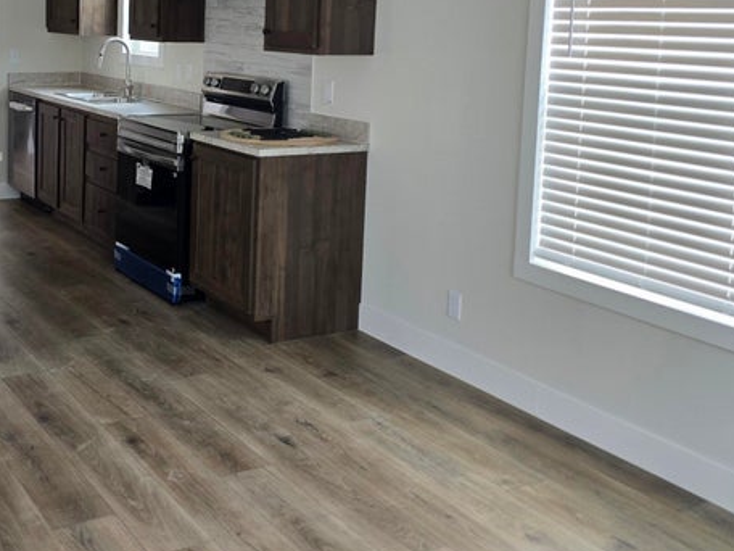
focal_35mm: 43
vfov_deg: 32.7
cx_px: 142
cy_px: 110
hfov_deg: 41.9
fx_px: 912
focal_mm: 6.3
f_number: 1.7
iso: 100
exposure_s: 1/120
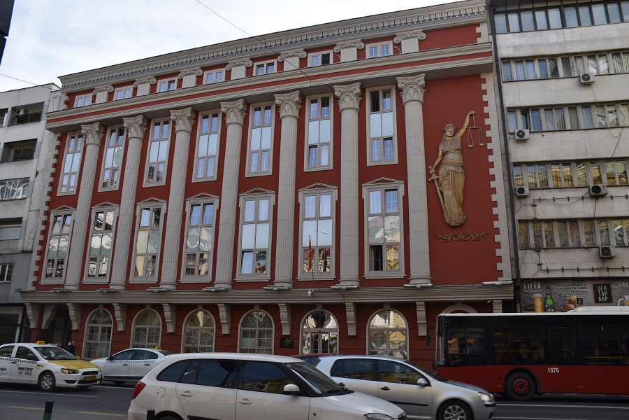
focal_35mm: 27
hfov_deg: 67.4
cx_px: 314
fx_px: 472
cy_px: 210
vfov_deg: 47.9
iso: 125
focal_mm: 18
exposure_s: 1/250
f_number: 8
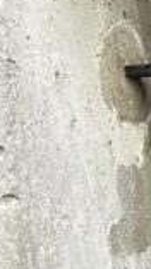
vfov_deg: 11.5
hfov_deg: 5.1
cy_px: 290
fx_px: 1320
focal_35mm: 185
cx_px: 784
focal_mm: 5.7
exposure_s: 1/827
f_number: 1.5
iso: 50
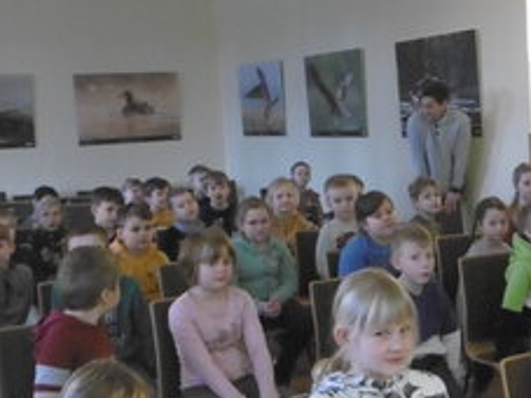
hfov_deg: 28.5
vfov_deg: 21.9
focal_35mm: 67
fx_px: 1027
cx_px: 409
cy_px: 243
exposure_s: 1/15
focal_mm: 6.8
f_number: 3.7
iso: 800
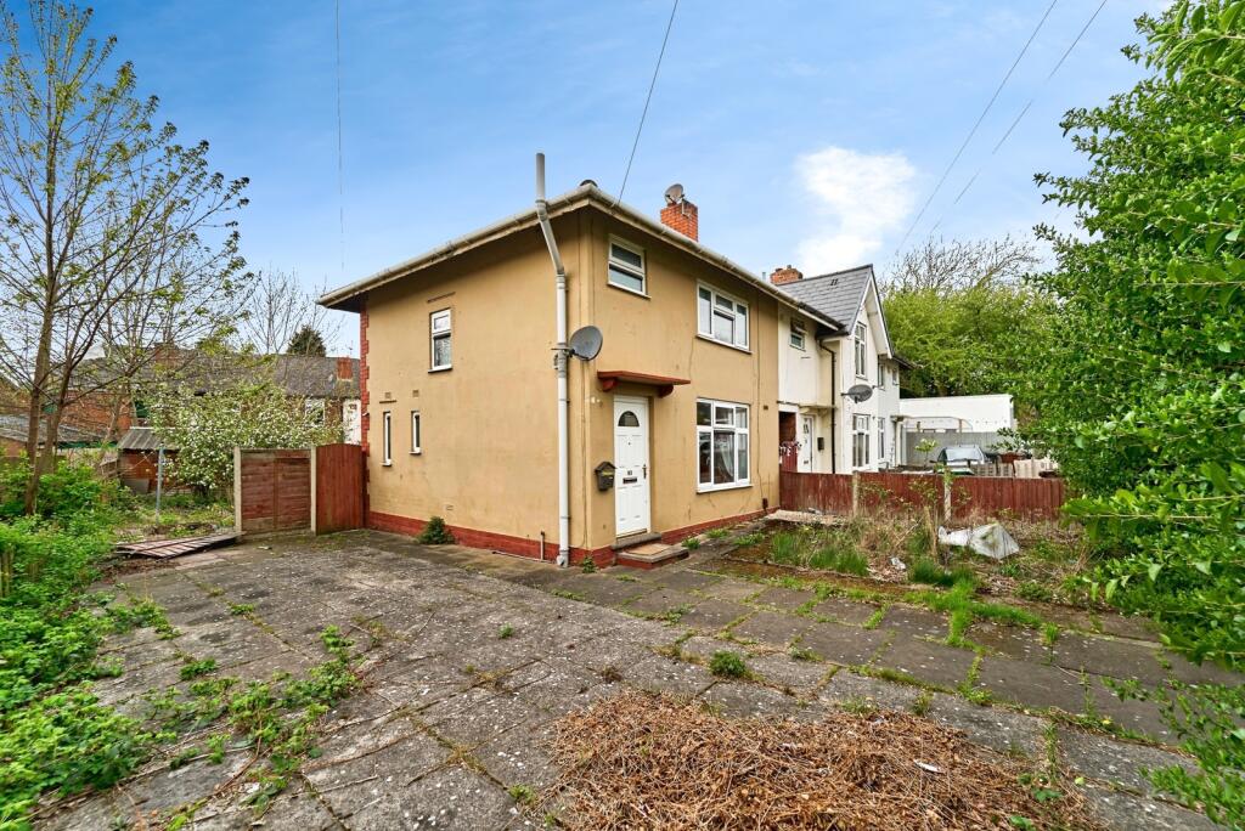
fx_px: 484
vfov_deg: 81.3
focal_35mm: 14
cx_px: 622
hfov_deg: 104.2
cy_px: 416
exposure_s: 1/2000
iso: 400
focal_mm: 14
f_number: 8
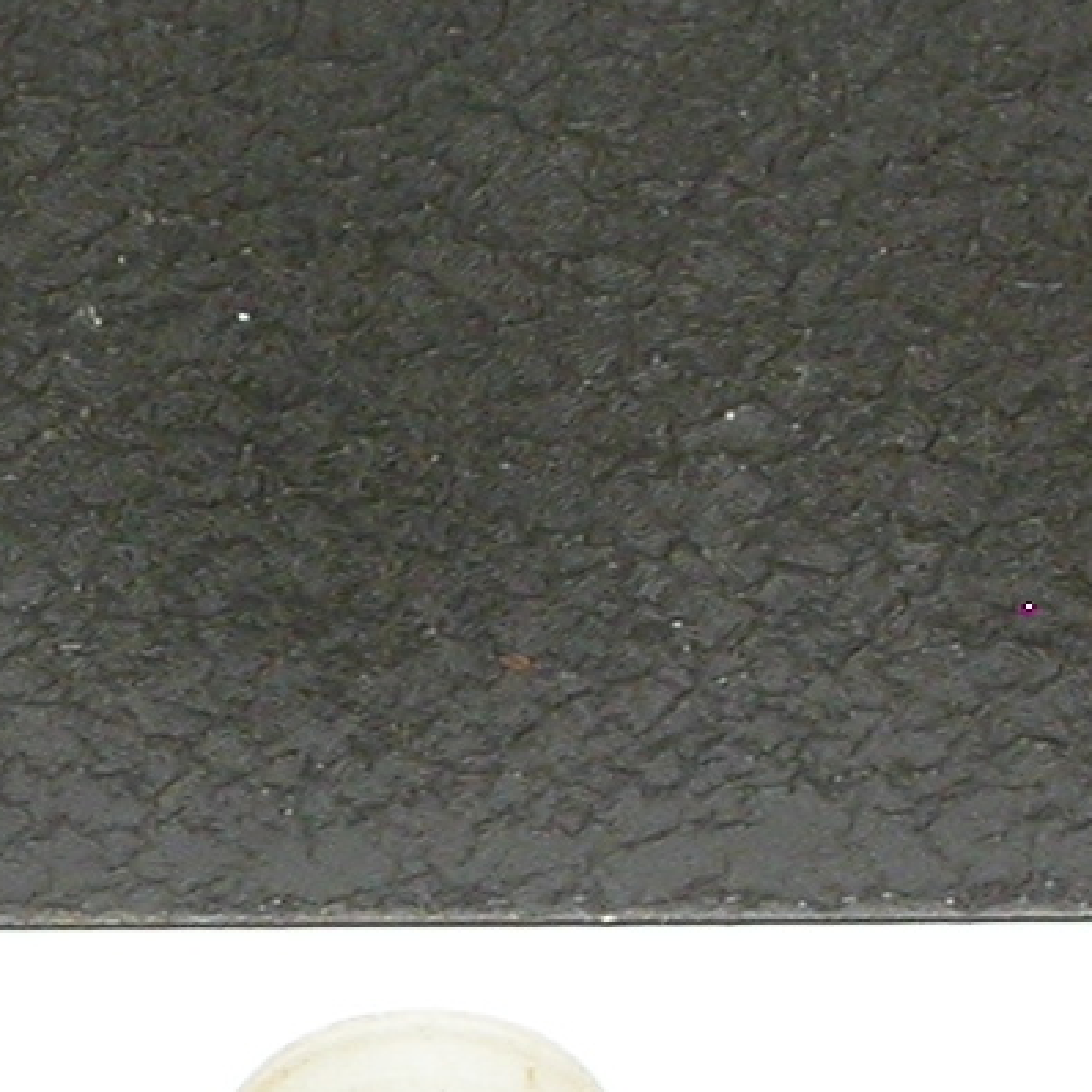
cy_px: 593
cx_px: -107
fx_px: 14597
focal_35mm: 409
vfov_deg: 4.3
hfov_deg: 4.3
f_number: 4.5
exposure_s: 1/3.8
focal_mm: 16.9
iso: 100
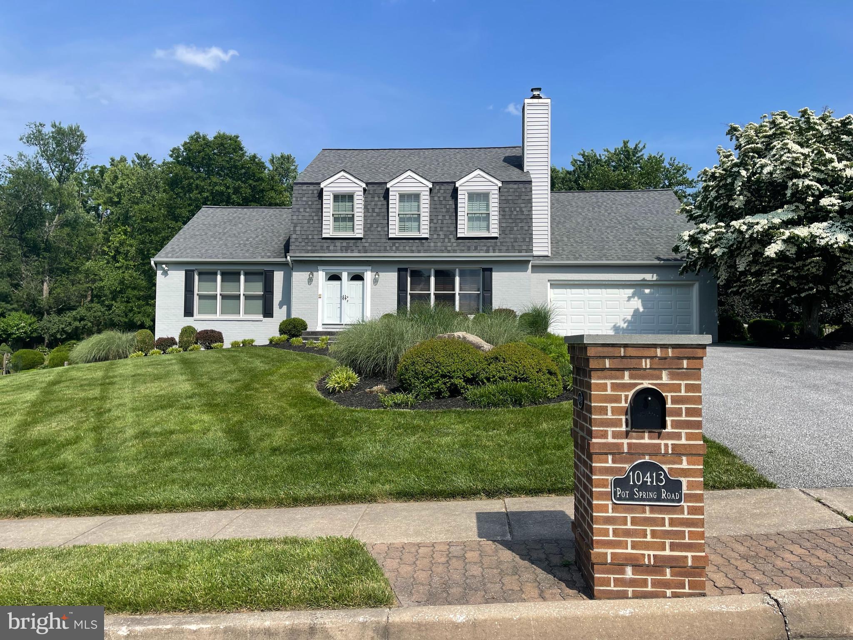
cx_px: 426
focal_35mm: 26
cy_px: 320
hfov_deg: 67.3
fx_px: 641
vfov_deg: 53.1
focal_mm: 5.1
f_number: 1.6
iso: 32
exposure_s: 1/3788
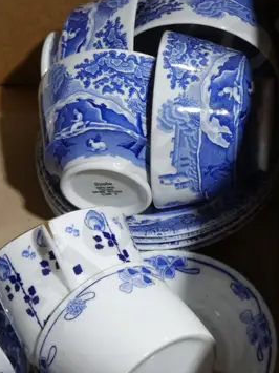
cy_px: 356
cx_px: 12
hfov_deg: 11.6
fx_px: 1366
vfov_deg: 15.3
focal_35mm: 127
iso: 320
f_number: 4.7
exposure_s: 1/60
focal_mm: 22
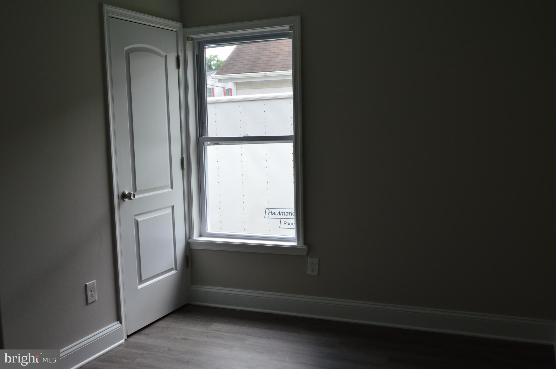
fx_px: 555
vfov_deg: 36.8
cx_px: 278
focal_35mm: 36
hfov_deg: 53.2
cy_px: 184
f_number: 9
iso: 400
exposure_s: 1/100
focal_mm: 24
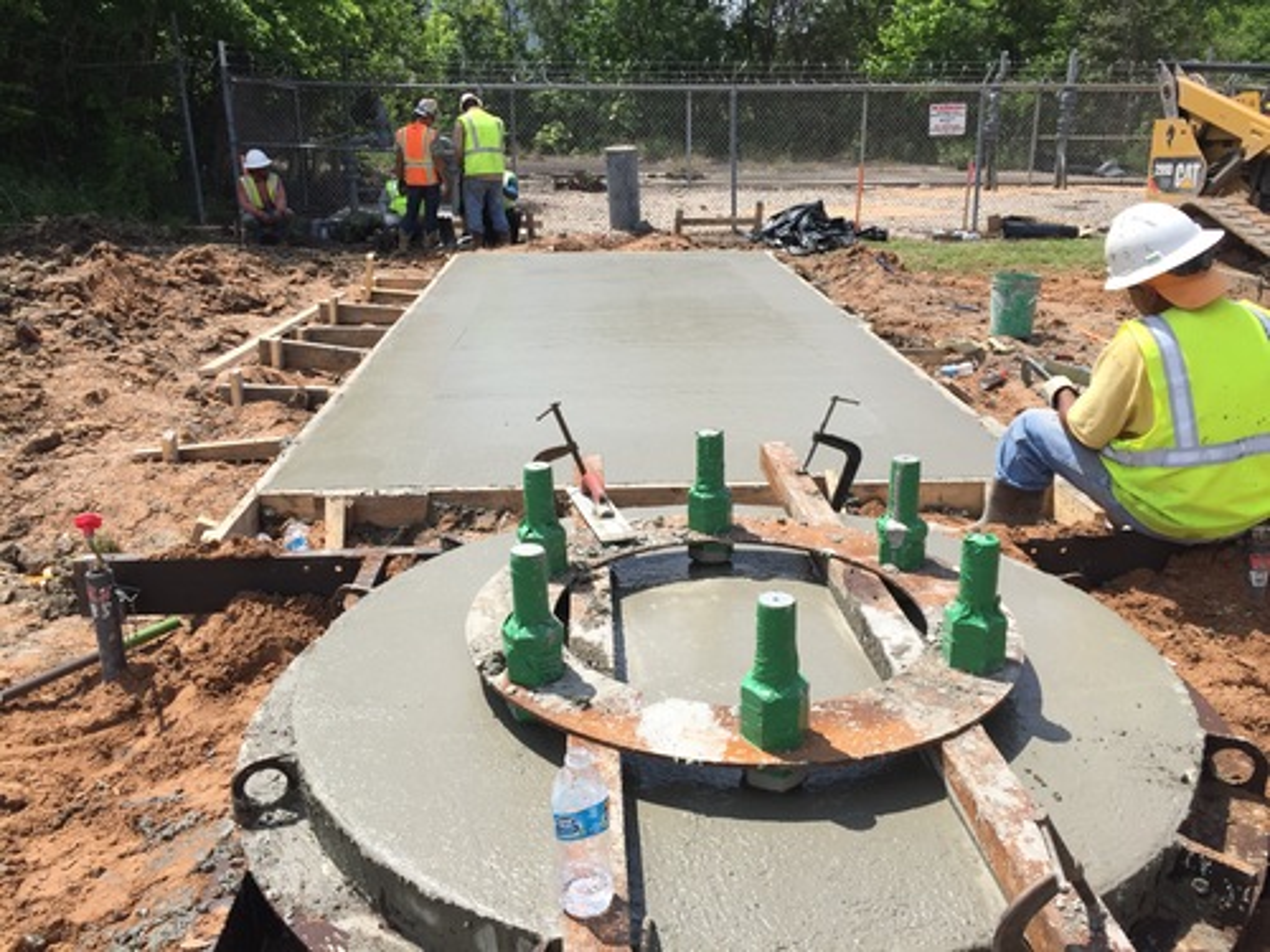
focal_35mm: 29
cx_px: 635
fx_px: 1064
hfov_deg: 61.7
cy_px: 476
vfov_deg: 48.2
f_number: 2.2
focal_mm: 4.15
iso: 32
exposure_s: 1/1799
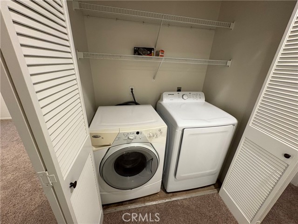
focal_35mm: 14
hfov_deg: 102.1
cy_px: 112
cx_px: 149
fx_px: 121
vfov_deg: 85.7
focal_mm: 2.22
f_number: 2.2
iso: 320
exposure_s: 1/60
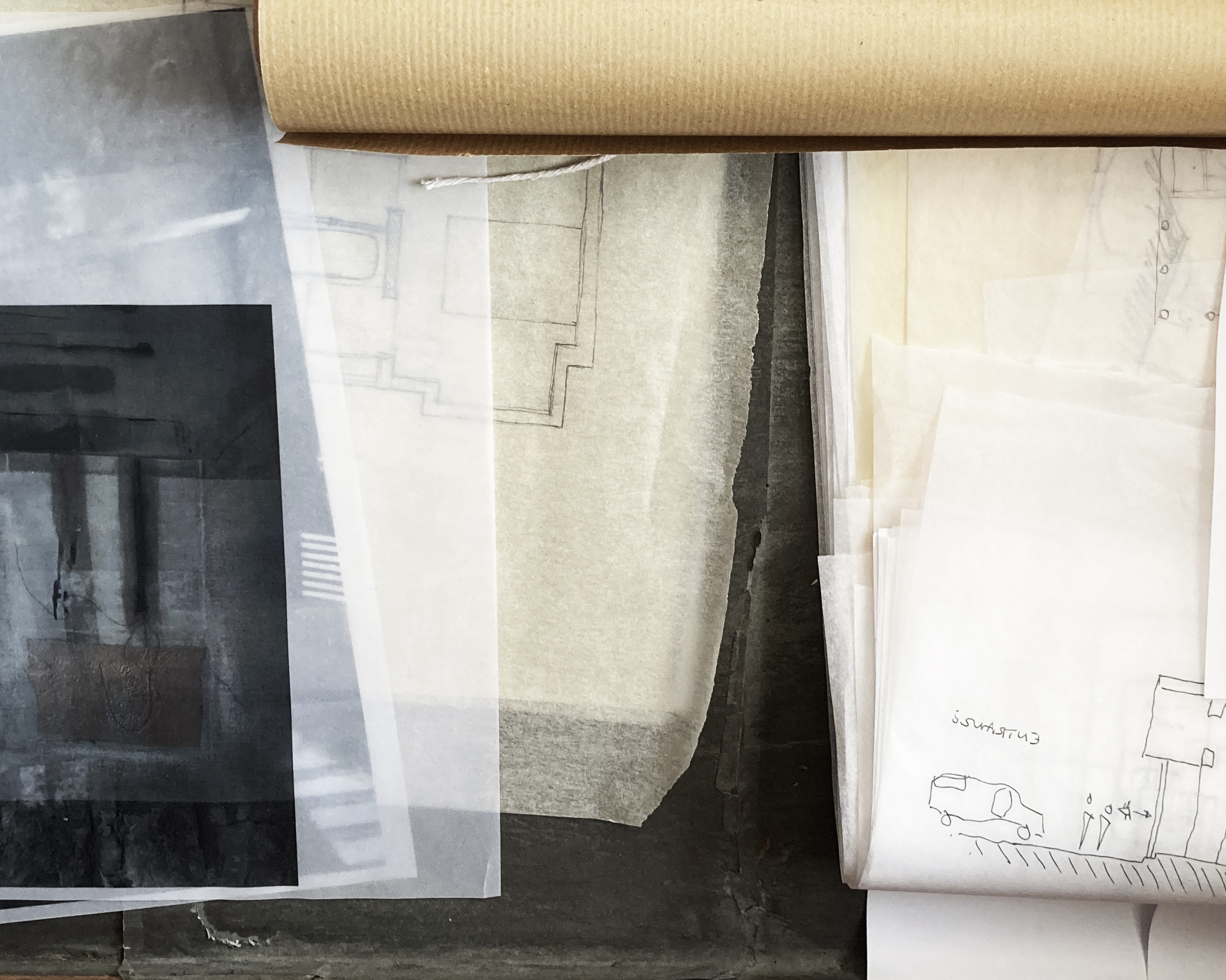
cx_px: 663
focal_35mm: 46
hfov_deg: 40.3
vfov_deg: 32.6
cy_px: 355
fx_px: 1669
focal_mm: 3.99
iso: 80
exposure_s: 1/66
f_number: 1.8
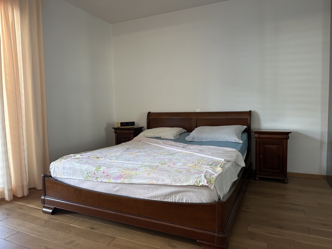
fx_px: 230
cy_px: 124
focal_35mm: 24
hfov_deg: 71.6
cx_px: 166
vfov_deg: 56.8
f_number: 1.78
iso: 125
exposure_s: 1/50
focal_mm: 6.86
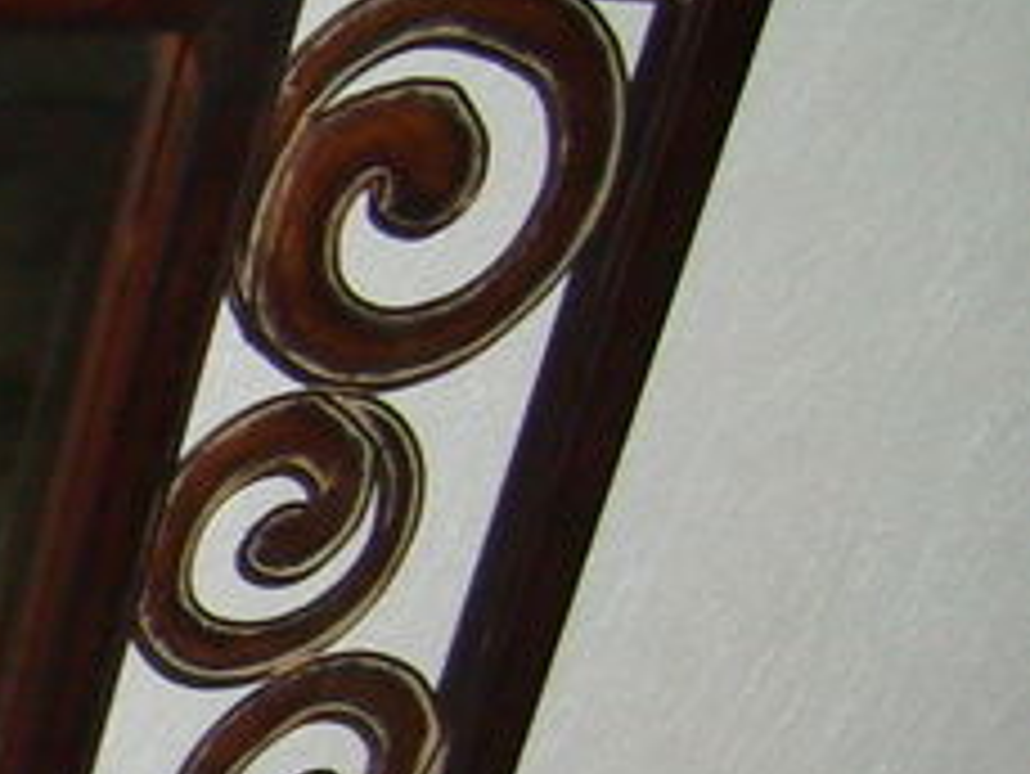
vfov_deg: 9.6
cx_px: -1187
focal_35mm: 153
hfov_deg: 11.3
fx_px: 4555
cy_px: 976
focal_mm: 5.8
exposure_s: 1/45
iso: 100
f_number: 2.8
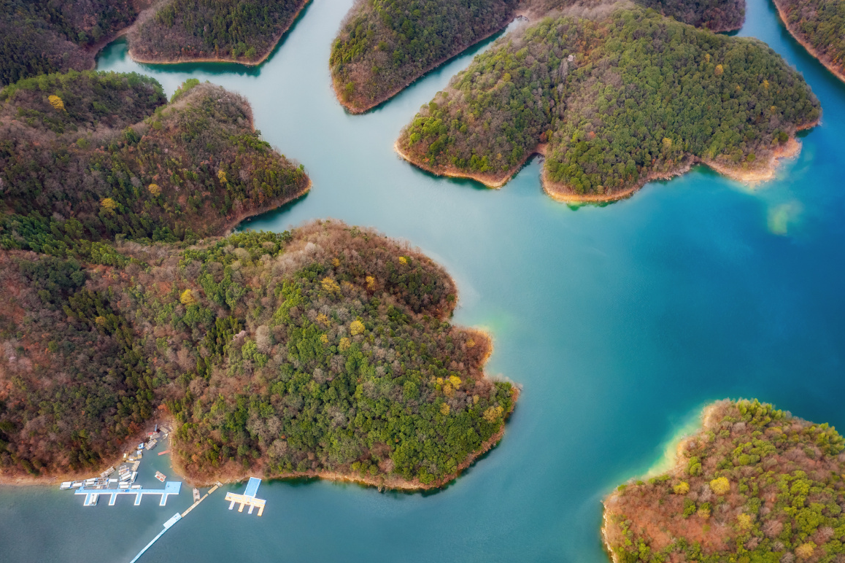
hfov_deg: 63.6
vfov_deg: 45.0
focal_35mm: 29
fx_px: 681
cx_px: 433
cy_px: 282
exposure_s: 1/120
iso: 100
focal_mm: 10.26
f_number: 4
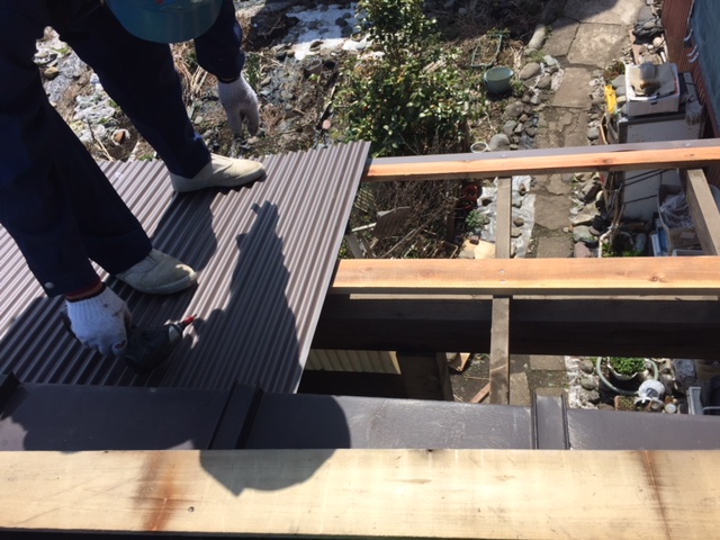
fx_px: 603
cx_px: 360
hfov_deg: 61.7
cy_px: 270
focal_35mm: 29
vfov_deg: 48.2
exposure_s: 1/2083
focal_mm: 4.15
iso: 32
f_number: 2.2
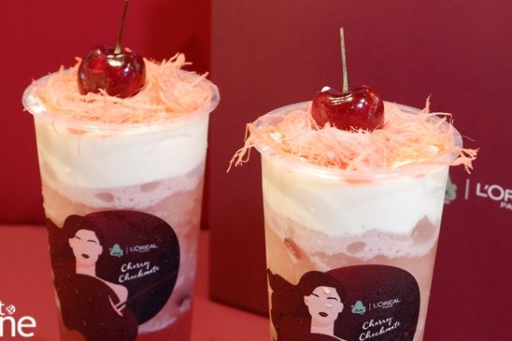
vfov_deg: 15.2
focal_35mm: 90
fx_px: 1280
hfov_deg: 22.6
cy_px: 141
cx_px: 249
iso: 800
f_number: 5.6
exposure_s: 1/4.5
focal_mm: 45.2
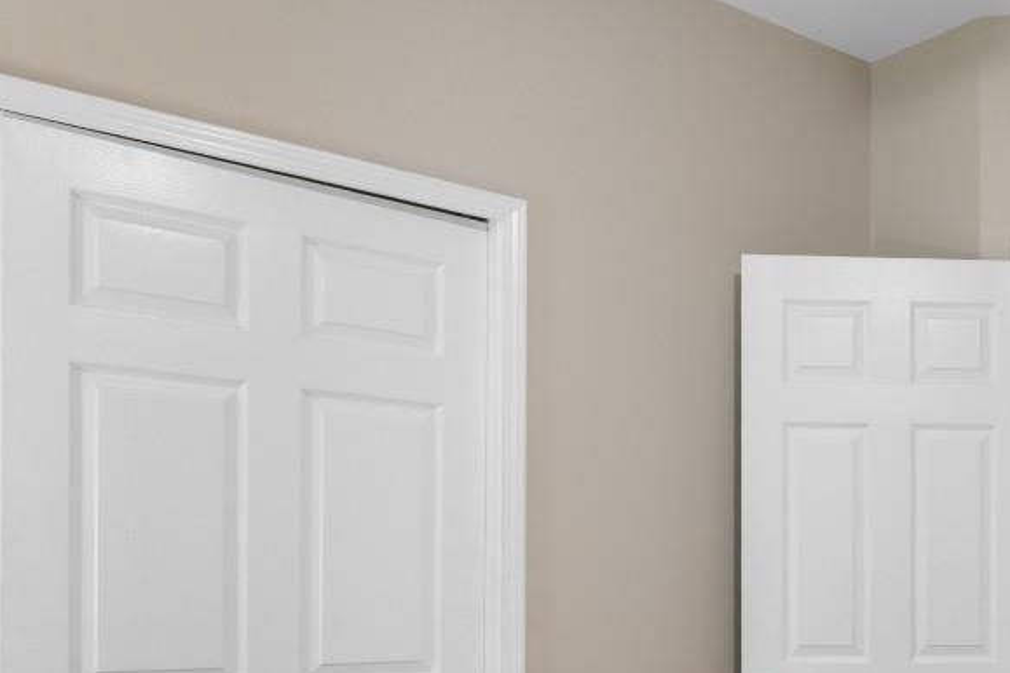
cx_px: 979
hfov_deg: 41.2
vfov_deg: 30.8
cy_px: 577
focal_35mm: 42
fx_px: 1178
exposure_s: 1/4
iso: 100
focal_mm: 10
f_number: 4.5
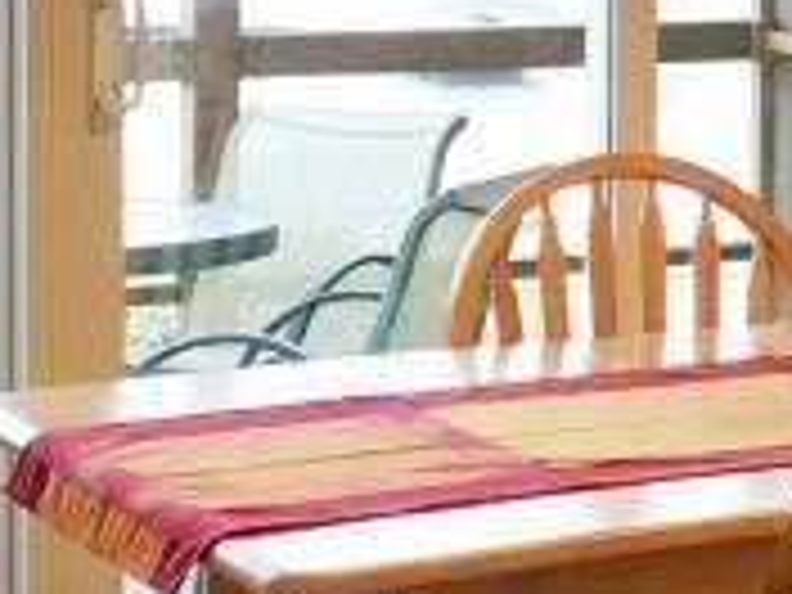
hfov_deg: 11.4
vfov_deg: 9.3
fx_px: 3615
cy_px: -63
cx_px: 1530
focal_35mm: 158
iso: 25
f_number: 2.2
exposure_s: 1/30
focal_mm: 4.15
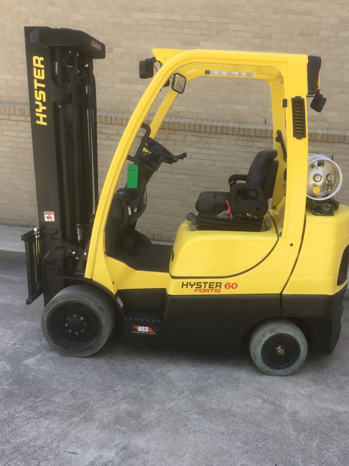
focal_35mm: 35
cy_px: 245
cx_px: 194
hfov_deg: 40.6
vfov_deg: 52.6
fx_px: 471
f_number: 2.4
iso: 25
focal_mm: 3.3
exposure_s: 1/181
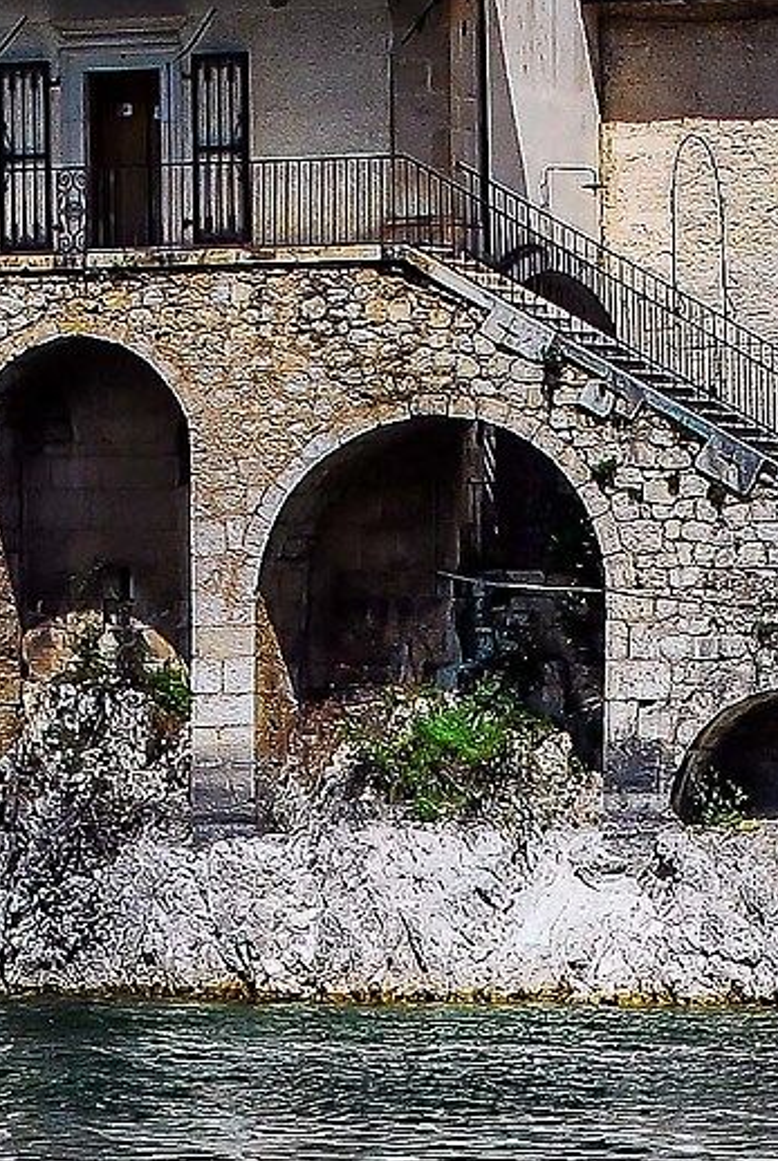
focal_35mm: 243
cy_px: 1591
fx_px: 7861
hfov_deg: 5.7
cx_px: 318
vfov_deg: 8.3
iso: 125
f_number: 6.3
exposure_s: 1/200
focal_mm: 35
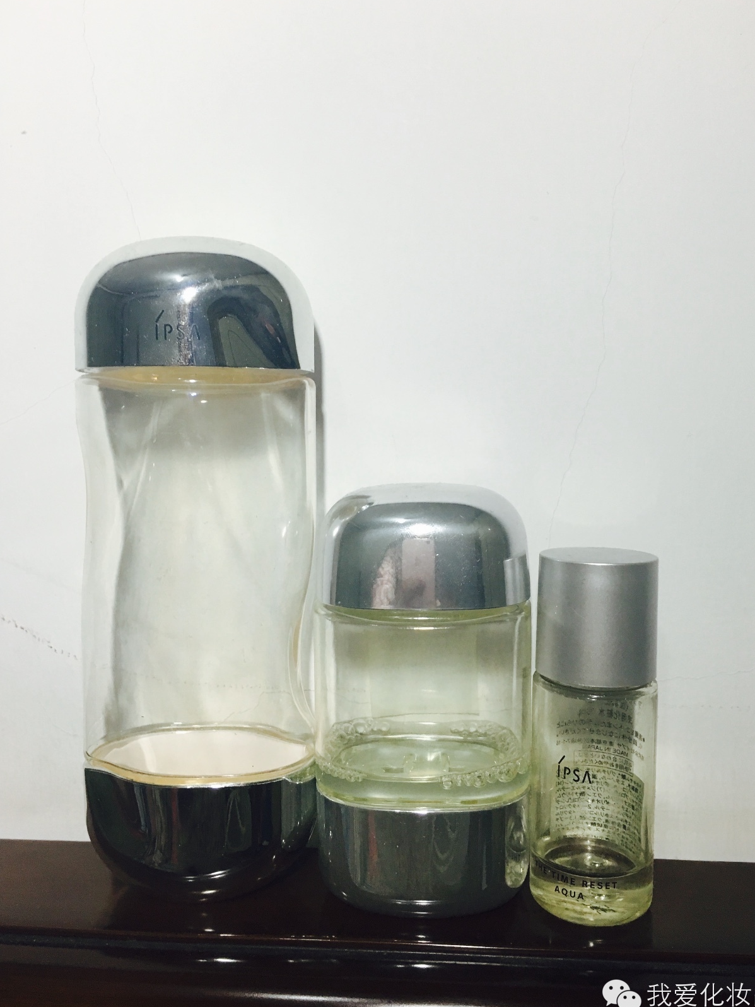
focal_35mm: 31
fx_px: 902
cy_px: 499
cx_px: 400
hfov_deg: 45.4
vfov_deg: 58.4
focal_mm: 4.15
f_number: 2.2
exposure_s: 1/33
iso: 100
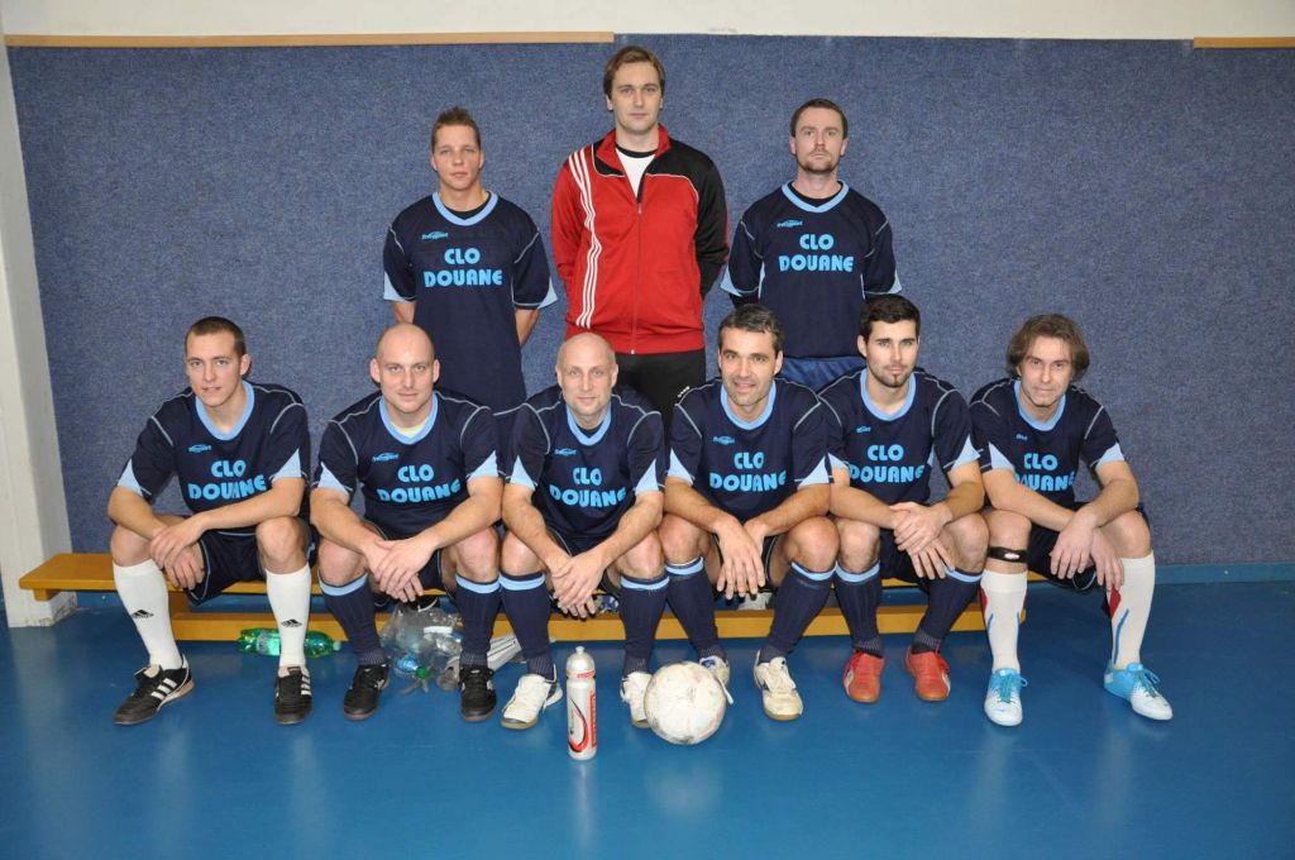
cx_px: 648
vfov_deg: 41.6
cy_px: 430
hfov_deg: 59.6
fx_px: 1132
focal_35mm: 32
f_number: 4
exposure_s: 1/60
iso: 800
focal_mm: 21
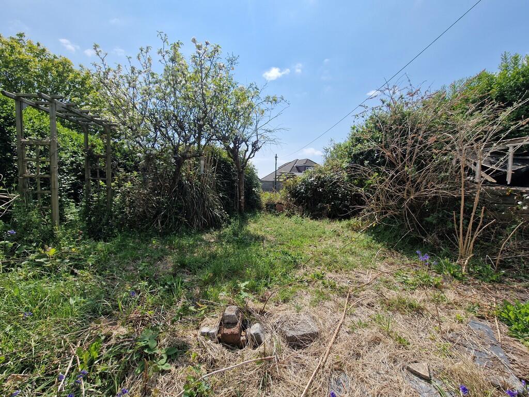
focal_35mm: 13
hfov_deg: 106.2
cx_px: 264
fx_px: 199
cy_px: 198
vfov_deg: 89.9
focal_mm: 2.2
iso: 50
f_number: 2.2
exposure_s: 1/3144
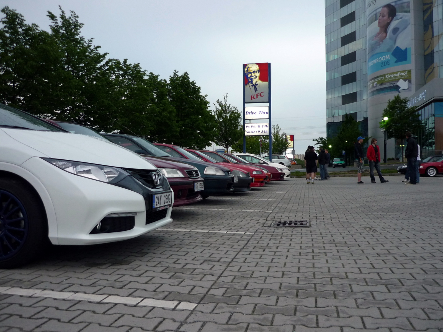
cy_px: 166
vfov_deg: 42.9
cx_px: 222
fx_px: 422
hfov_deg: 55.4
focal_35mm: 33
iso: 200
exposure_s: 1/30
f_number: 2.8
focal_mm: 5.5
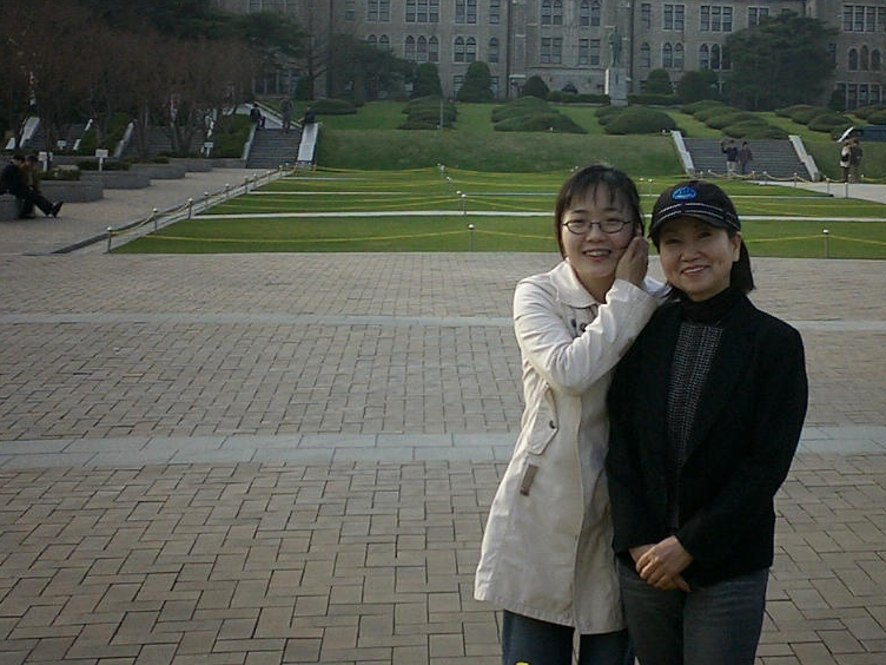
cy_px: 317
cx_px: 581
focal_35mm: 63
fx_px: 1612
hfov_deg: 30.5
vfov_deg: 23.3
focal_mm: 5.6
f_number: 3.5
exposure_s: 1/640
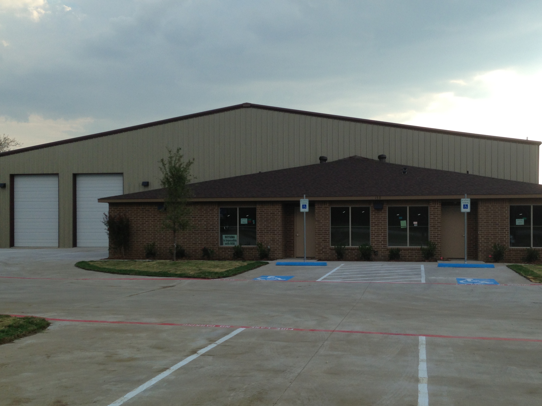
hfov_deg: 44.7
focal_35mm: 42
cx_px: 302
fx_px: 658
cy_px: 220
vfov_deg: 34.3
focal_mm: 4.13
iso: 50
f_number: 2.4
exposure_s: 1/821
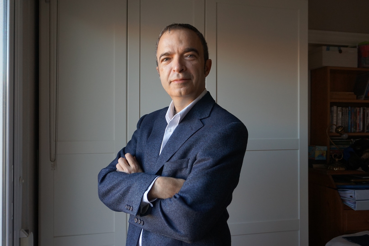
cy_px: 123
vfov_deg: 39.9
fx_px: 338
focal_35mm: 33
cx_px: 184
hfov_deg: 57.2
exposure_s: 1/160
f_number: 4
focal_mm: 22
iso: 500
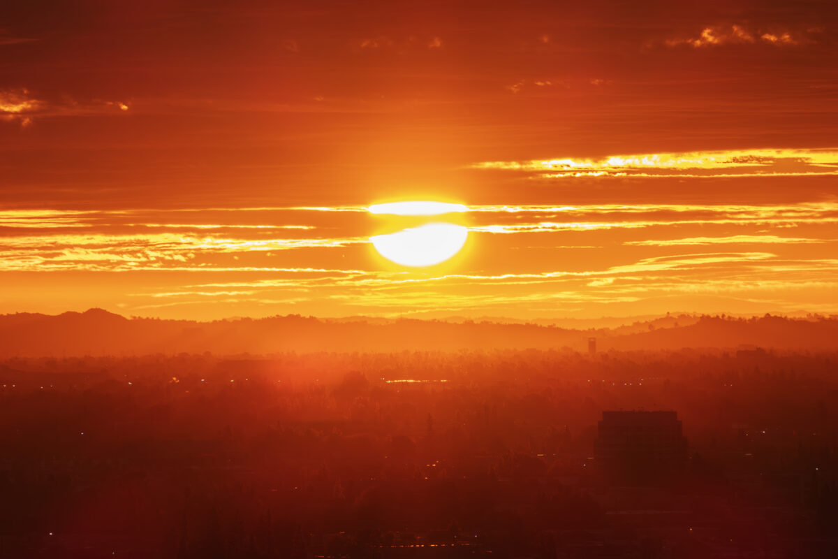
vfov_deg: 3.0
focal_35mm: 455
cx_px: 419
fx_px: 10591
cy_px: 280
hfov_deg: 4.5
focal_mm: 167
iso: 125
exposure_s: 1/640
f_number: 4.5
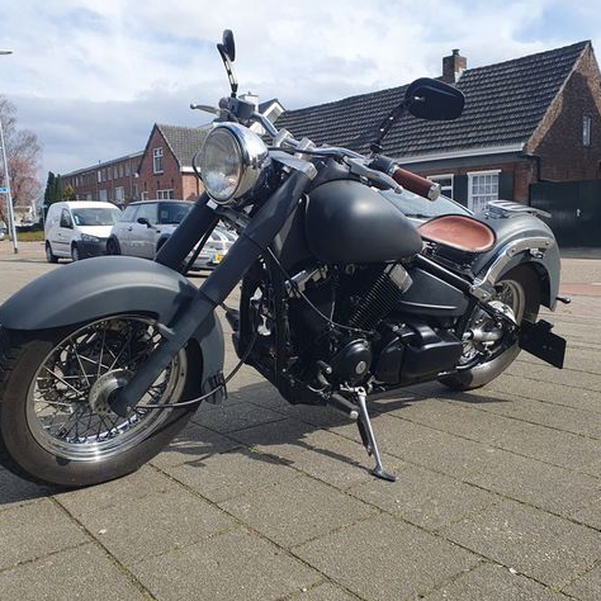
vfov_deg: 52.5
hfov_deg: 52.5
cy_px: 300
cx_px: 299
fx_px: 609
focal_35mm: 31
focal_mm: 4.32
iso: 50
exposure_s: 1/1248
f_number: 2.4
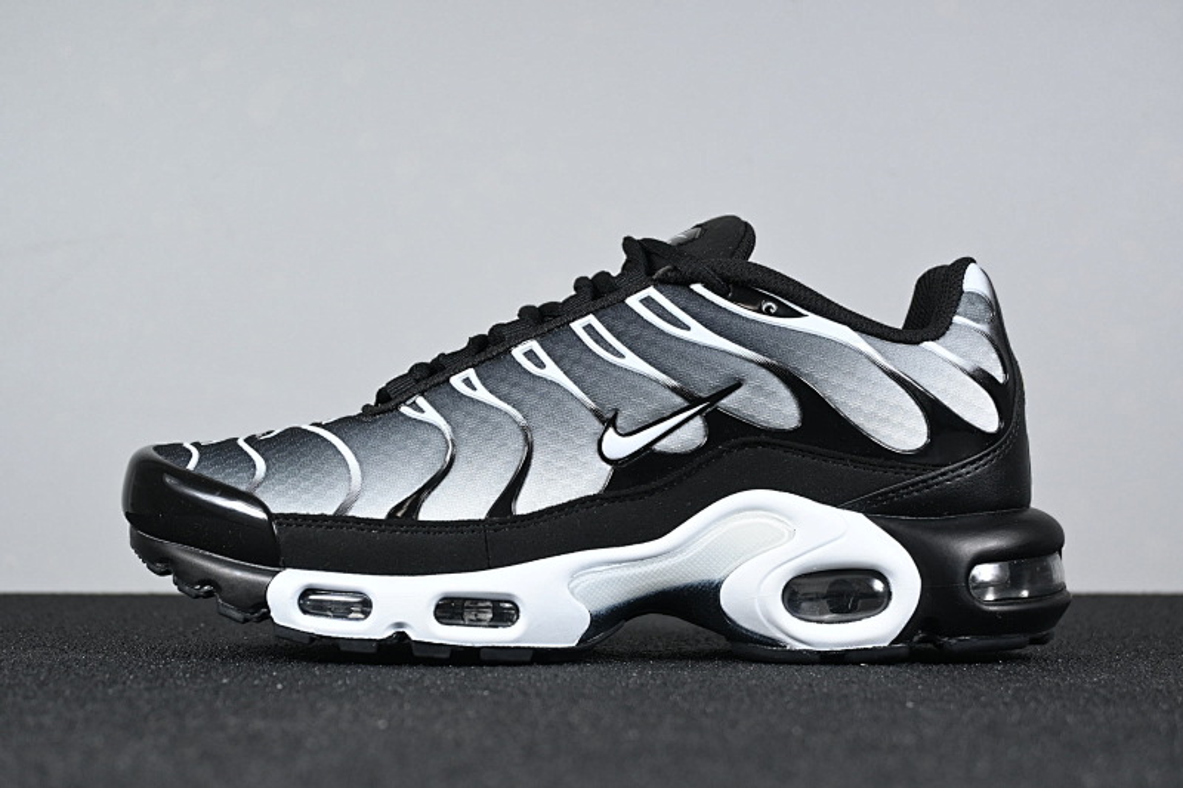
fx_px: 2070
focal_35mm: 63
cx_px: 592
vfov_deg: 21.6
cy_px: 394
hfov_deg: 31.9
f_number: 5.6
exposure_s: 1/125
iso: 720
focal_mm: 42
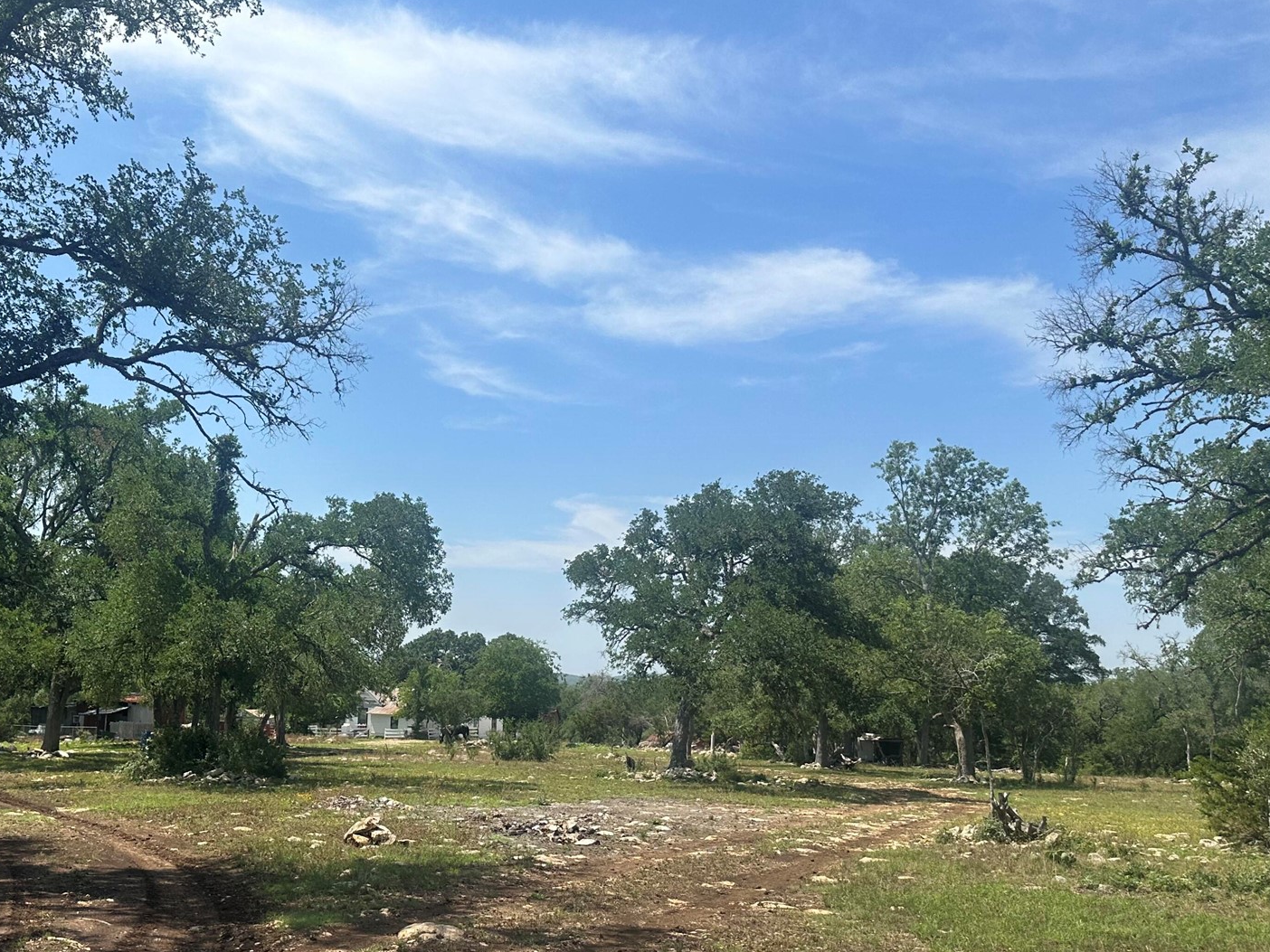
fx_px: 1284
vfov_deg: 40.6
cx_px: 437
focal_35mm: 35
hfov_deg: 51.8
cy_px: 547
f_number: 1.78
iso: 80
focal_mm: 6.86
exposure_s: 1/5000
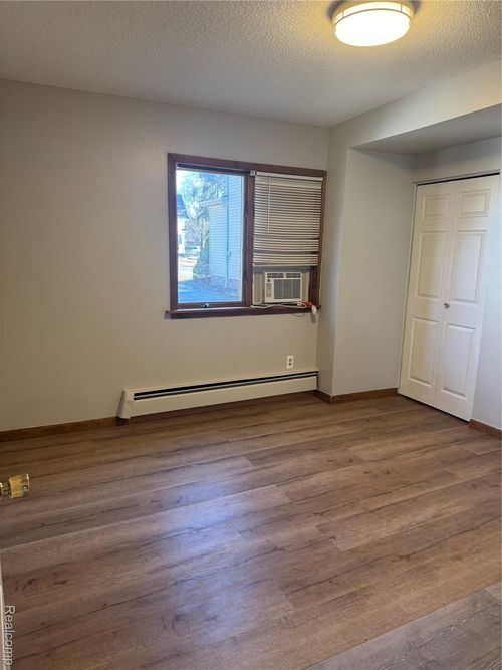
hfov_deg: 56.8
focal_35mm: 24
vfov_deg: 71.6
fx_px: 464
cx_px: 251
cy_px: 335
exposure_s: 1/60
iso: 200
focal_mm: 6.76
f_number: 1.78
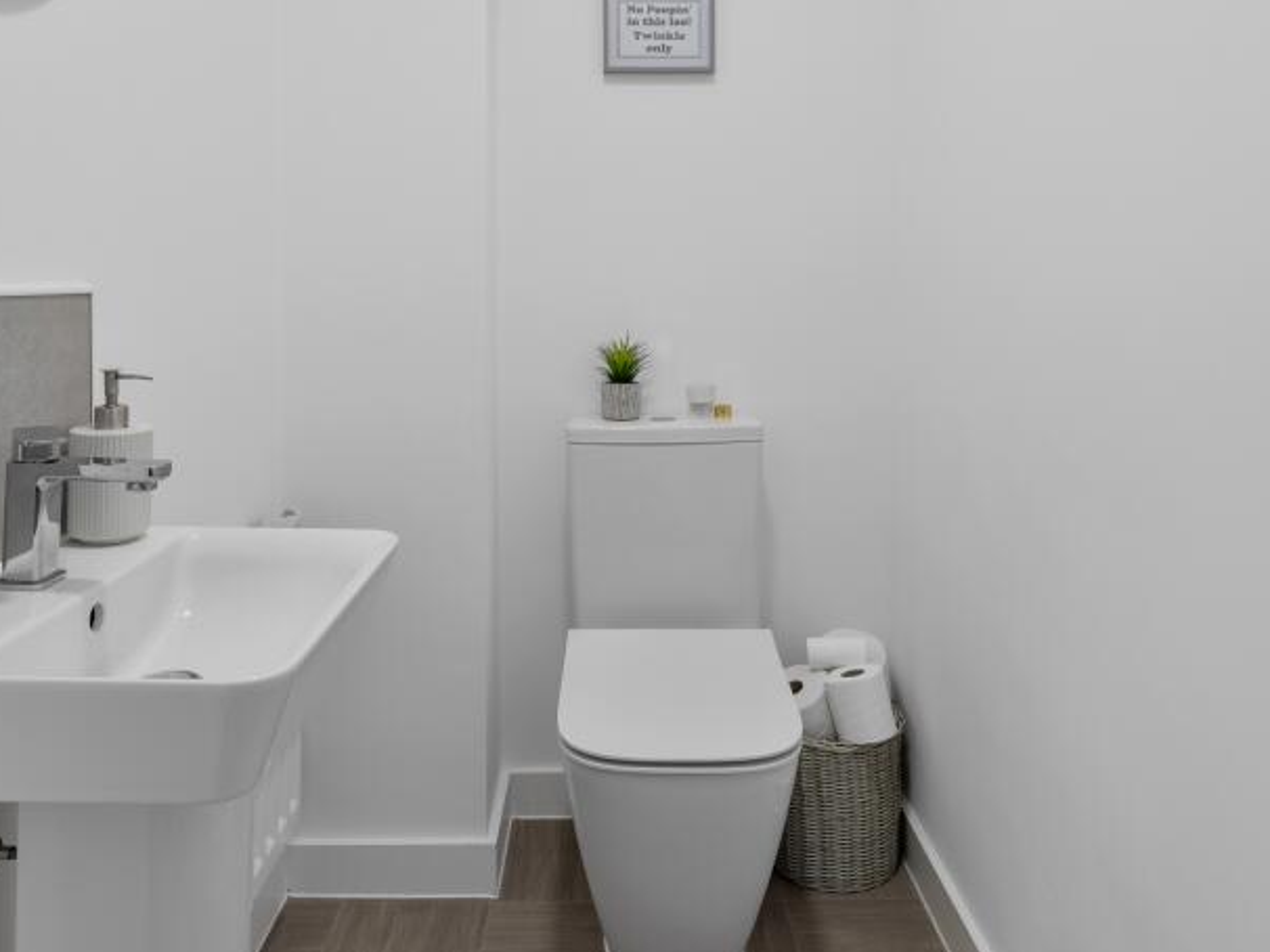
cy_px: 274
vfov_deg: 51.4
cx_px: 622
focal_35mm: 26
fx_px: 954
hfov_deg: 67.3
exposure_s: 1/15
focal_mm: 15
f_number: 8
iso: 400
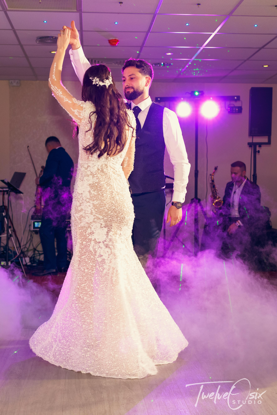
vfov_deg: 54.4
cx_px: 138
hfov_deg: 37.9
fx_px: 404
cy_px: 208
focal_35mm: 35
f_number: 2.5
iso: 3200
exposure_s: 1/160
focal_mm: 35
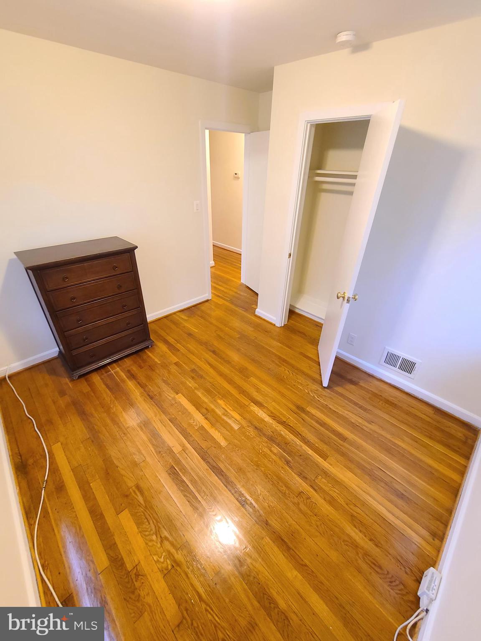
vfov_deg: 106.2
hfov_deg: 89.9
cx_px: 240
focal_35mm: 13
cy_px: 320
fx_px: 241
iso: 320
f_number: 2.2
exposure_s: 1/29
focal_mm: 2.2
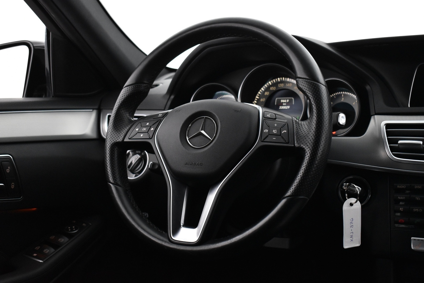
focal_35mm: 48
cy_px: 142
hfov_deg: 41.1
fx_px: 565
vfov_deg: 28.1
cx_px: 212
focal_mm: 32
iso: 3200
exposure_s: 1/50
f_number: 4.5
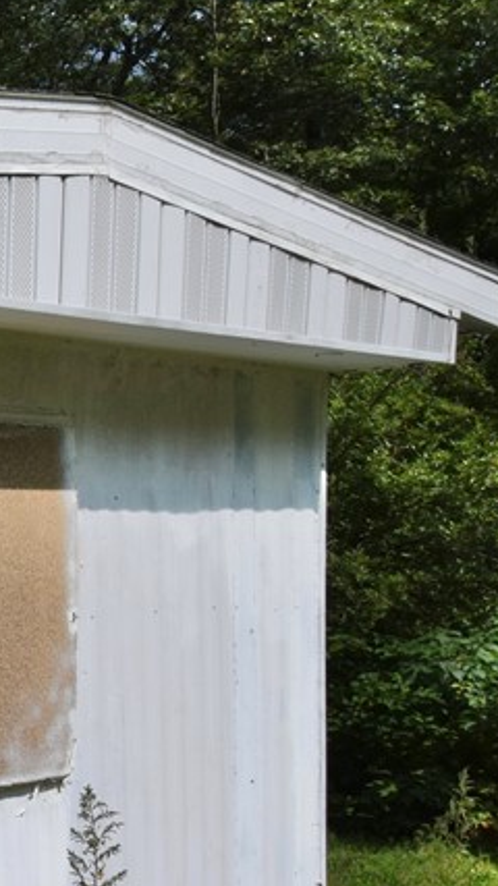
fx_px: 1503
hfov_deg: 14.3
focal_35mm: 64
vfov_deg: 32.4
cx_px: -608
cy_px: 627
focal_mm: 16
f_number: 14
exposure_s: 1/800
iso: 800
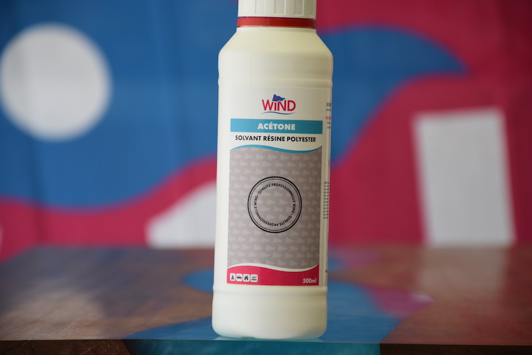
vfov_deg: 6.5
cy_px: 178
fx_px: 3104
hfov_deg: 9.8
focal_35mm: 210
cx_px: 266
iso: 450
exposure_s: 1/125
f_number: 5.6
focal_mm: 140
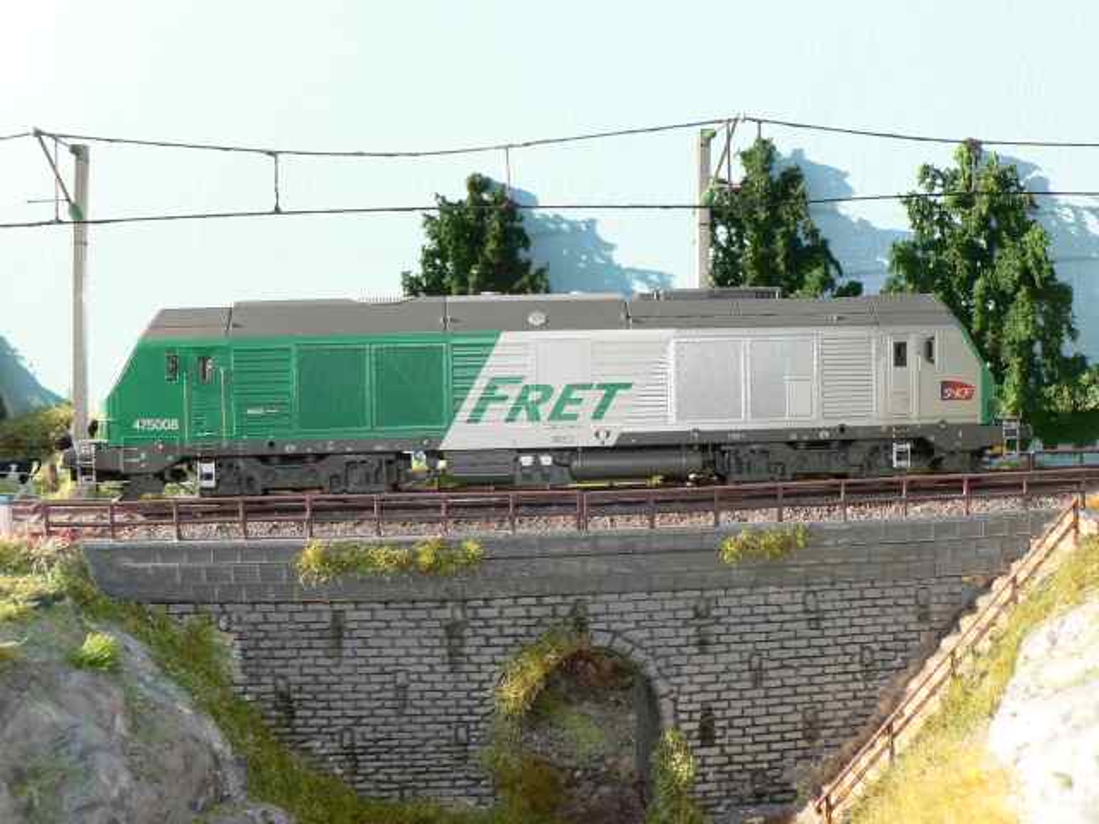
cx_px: 550
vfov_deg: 39.7
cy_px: 412
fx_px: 1143
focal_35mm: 36
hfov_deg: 51.4
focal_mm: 6
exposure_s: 1/200
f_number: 4
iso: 80
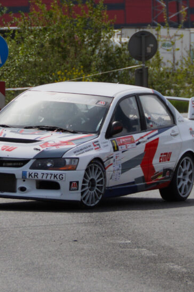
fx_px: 2398
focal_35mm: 296
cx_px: 70
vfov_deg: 7.0
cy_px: 35
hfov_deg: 4.6
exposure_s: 1/3200
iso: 400
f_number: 5.3
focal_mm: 105
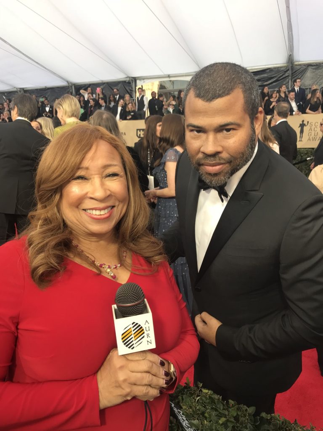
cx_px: 162
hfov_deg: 49.7
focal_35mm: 28
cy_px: 216
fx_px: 348
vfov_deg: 63.4
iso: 32
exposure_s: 1/120
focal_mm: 3.99
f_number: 1.8
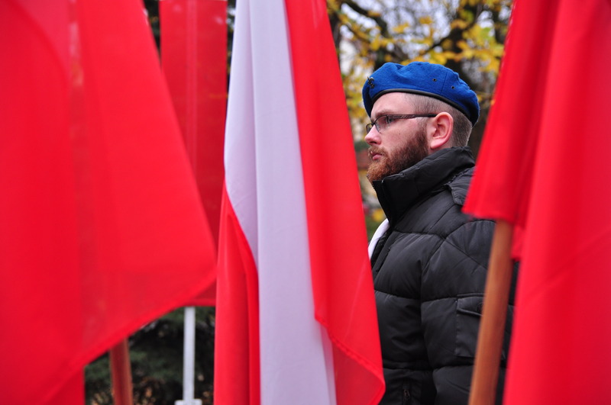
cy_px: 202
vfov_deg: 18.1
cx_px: 306
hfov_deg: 27.0
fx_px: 1271
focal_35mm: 75
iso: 500
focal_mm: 50
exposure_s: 1/800
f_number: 2.8
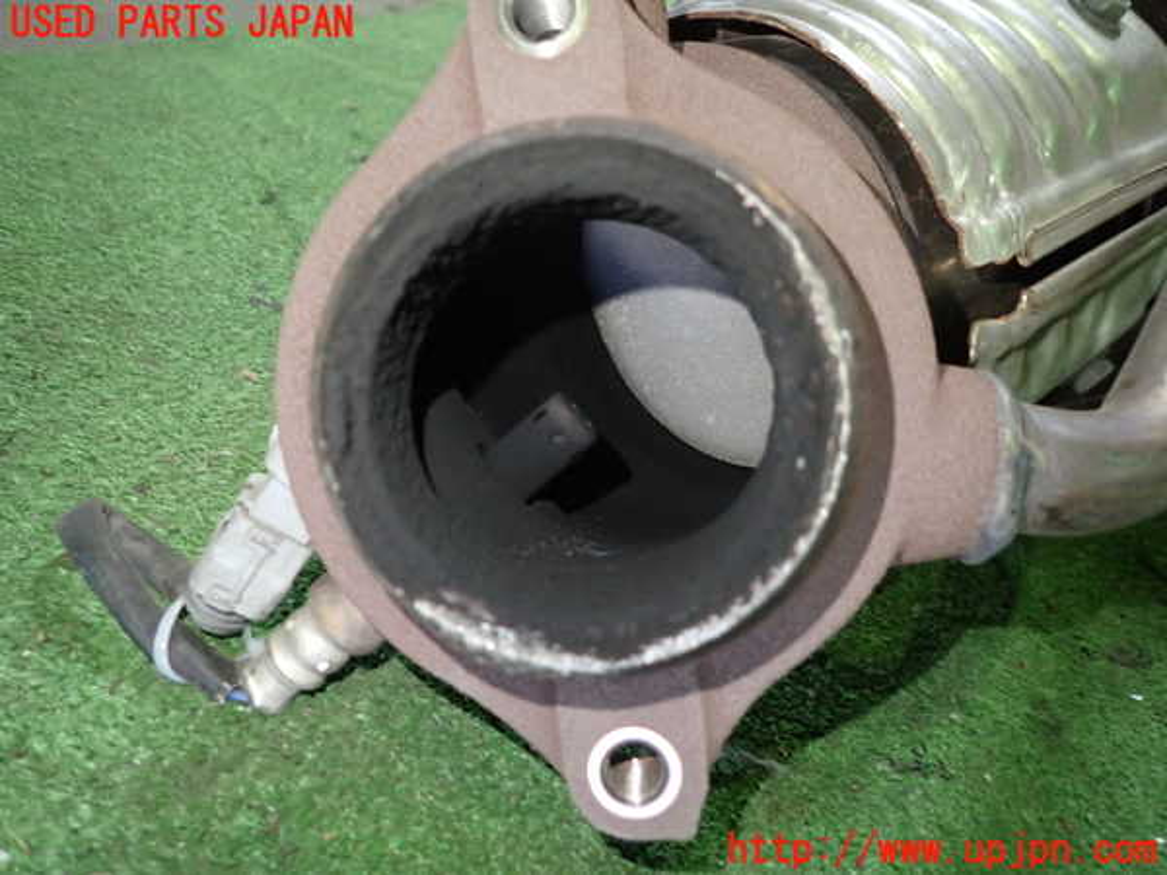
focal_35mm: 25
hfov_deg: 69.4
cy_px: 438
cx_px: 584
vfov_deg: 54.9
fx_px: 843
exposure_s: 1/30
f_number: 2
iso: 400
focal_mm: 4.5
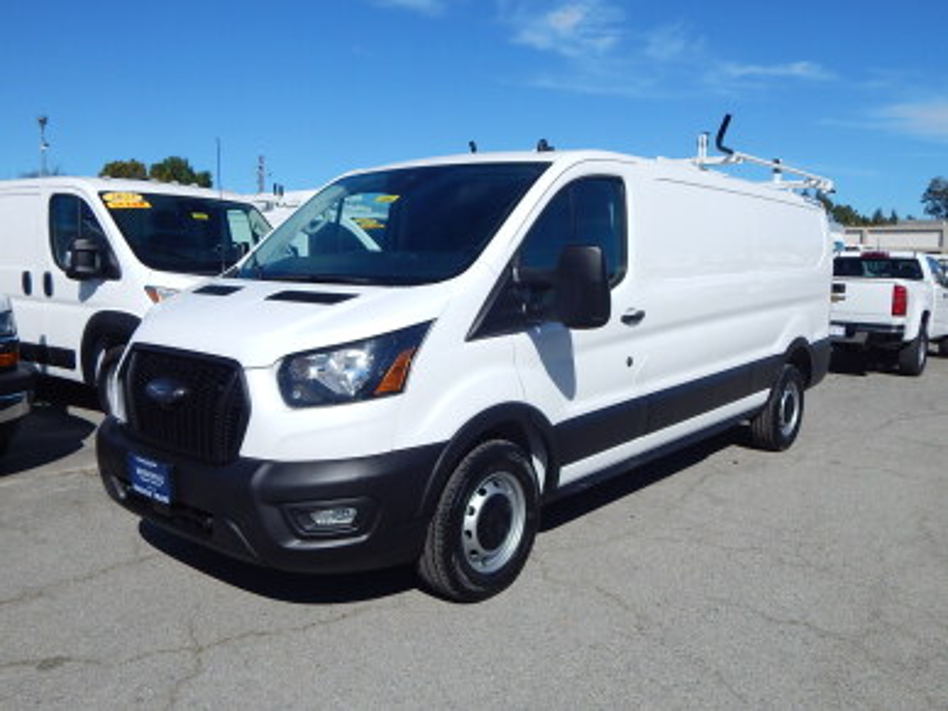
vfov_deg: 49.7
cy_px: 356
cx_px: 474
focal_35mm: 28
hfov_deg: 63.4
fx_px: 767
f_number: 6.3
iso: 125
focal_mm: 5.1
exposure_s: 1/1250
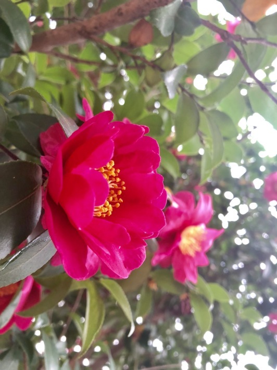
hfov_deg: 49.7
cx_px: 138
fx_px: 299
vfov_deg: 63.5
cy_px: 185
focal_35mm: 28
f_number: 1.8
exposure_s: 1/30
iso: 32
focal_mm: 3.99
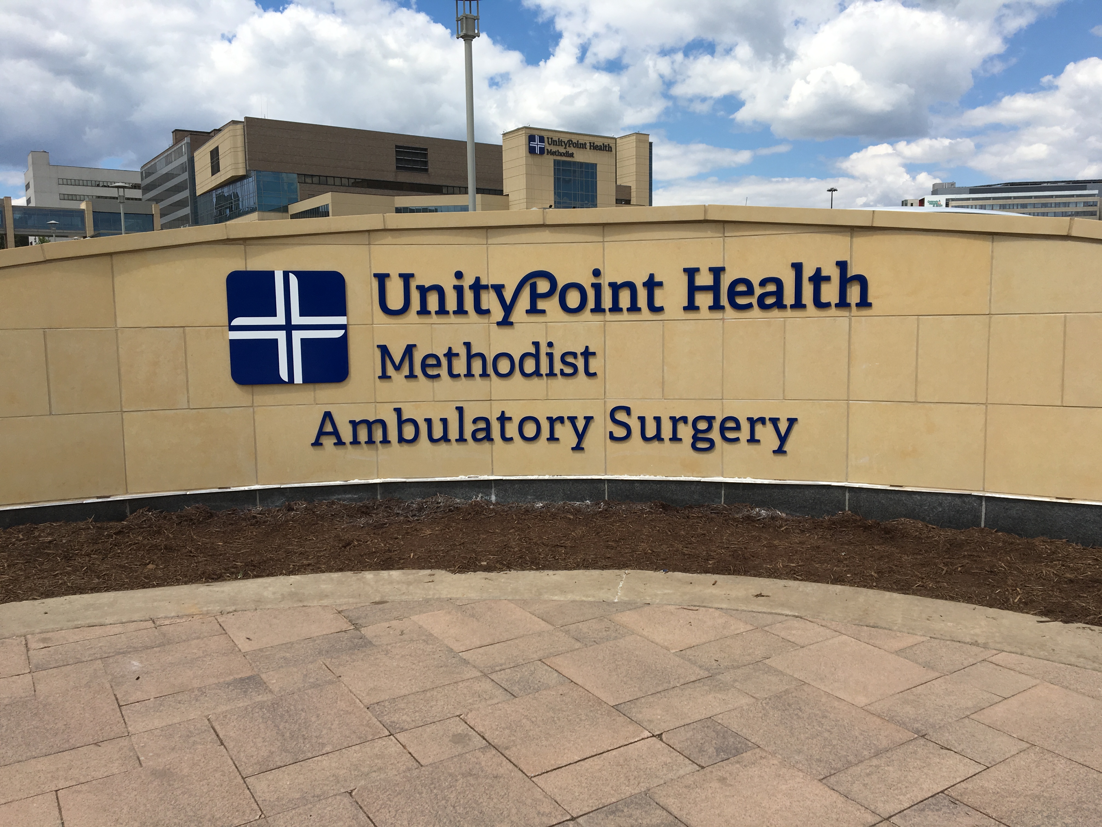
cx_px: 551
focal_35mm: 29
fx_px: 923
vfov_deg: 48.2
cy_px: 414
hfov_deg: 61.7
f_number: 2.2
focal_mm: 4.15
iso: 25
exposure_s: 1/2262
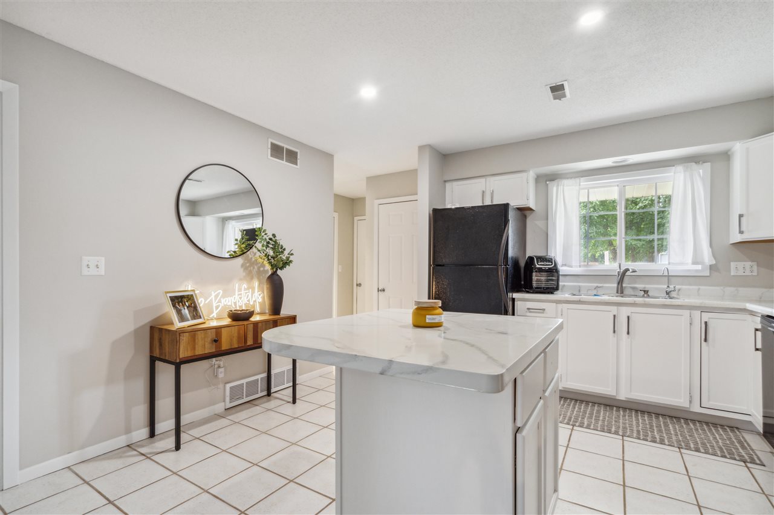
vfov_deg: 73.7
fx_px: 344
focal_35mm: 16
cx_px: 387
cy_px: 258
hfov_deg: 96.7
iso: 800
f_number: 10
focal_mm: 16
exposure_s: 1/10
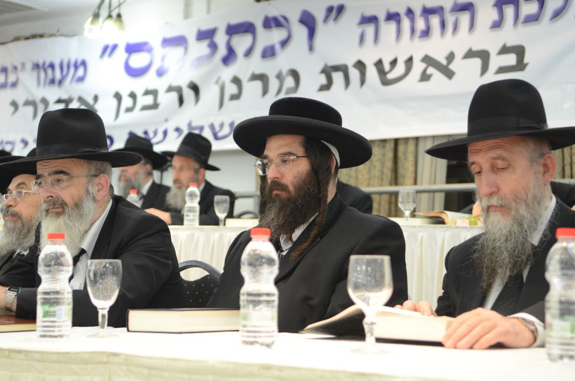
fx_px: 1180
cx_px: 280
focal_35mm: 74
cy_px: 192
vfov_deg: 18.3
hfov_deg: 27.4
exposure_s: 1/100
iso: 1000
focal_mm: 48
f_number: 3.2
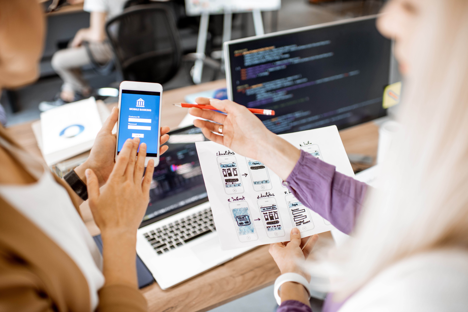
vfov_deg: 37.9
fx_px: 455
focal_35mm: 35
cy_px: 156
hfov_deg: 54.4
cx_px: 234
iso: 400
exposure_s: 1/200
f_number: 2
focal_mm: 35
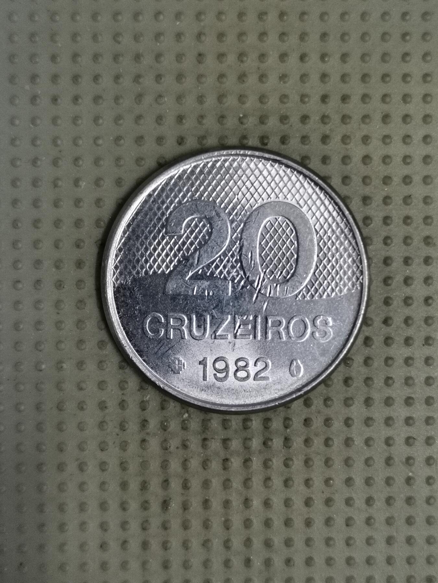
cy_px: 292
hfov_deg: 28.0
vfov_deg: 36.8
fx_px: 877
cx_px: 219
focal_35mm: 52
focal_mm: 4.75
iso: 320
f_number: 1.8
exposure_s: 1/30
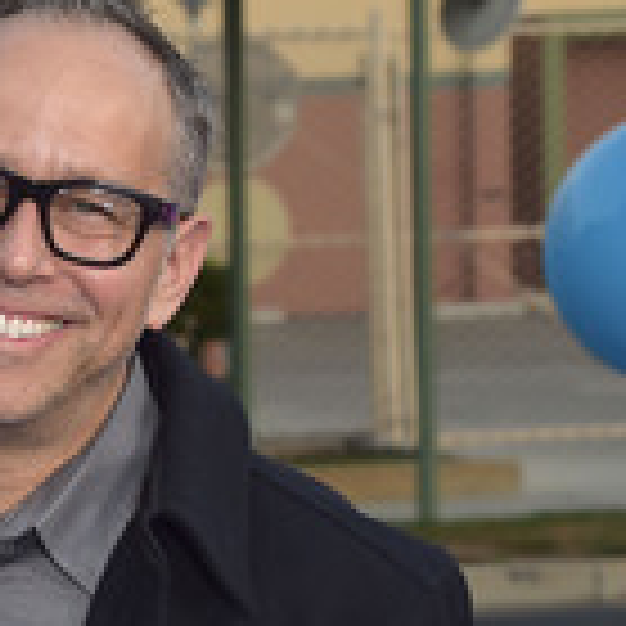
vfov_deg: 10.8
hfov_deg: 10.6
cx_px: -221
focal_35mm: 160
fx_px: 3274
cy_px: 590
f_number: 6.3
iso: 640
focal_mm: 58
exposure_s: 1/250
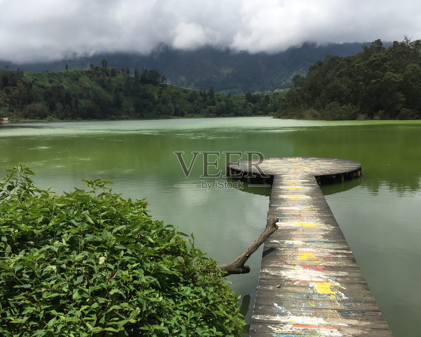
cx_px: 222
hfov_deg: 57.1
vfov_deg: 47.1
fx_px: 386
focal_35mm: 31
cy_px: 172
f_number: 2.2
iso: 32
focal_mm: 4.15
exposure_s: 1/3597
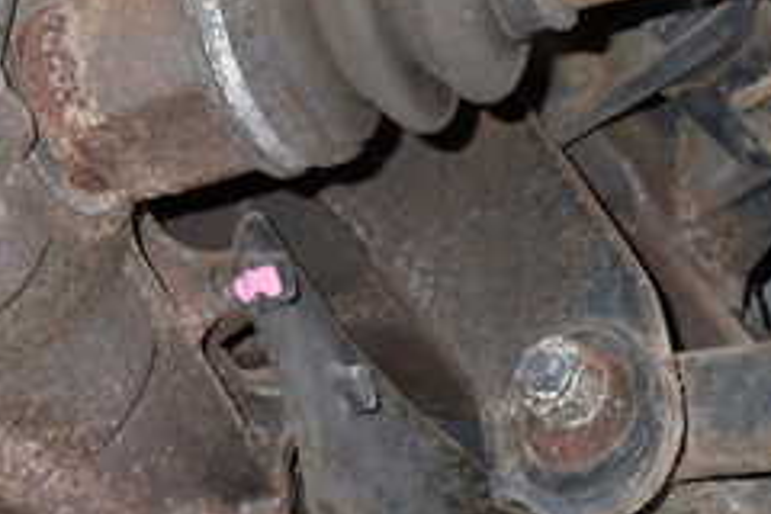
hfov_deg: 29.3
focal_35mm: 65
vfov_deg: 20.5
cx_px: 35
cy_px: 64
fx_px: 1392
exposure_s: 1/30
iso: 200
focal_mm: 4.5
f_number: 2
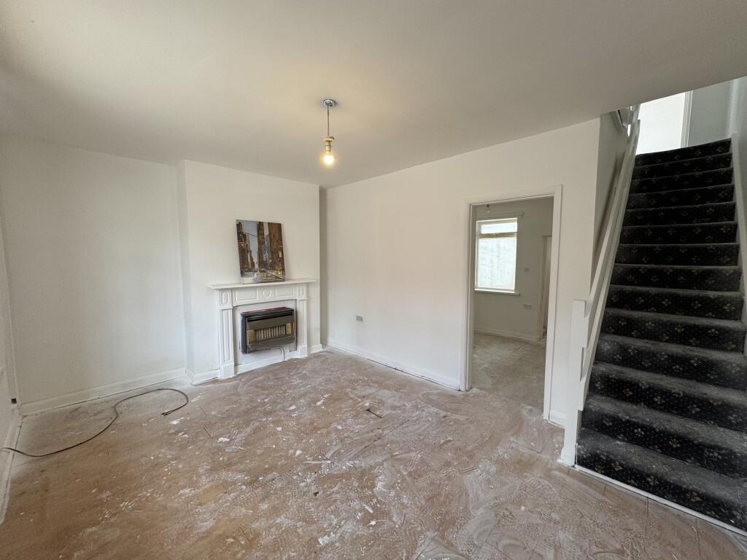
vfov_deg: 85.7
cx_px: 374
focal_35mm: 14
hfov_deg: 102.1
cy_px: 280
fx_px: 302
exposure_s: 1/99
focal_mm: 2.22
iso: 125
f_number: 2.2
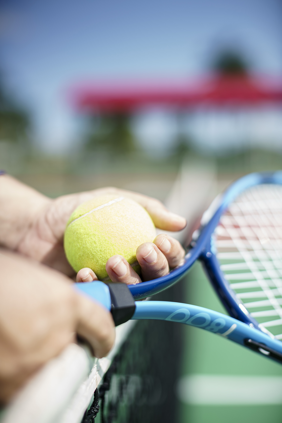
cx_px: 141
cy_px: 212
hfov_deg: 27.0
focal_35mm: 50
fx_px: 587
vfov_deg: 39.6
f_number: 2
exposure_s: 1/1250
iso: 50
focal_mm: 50
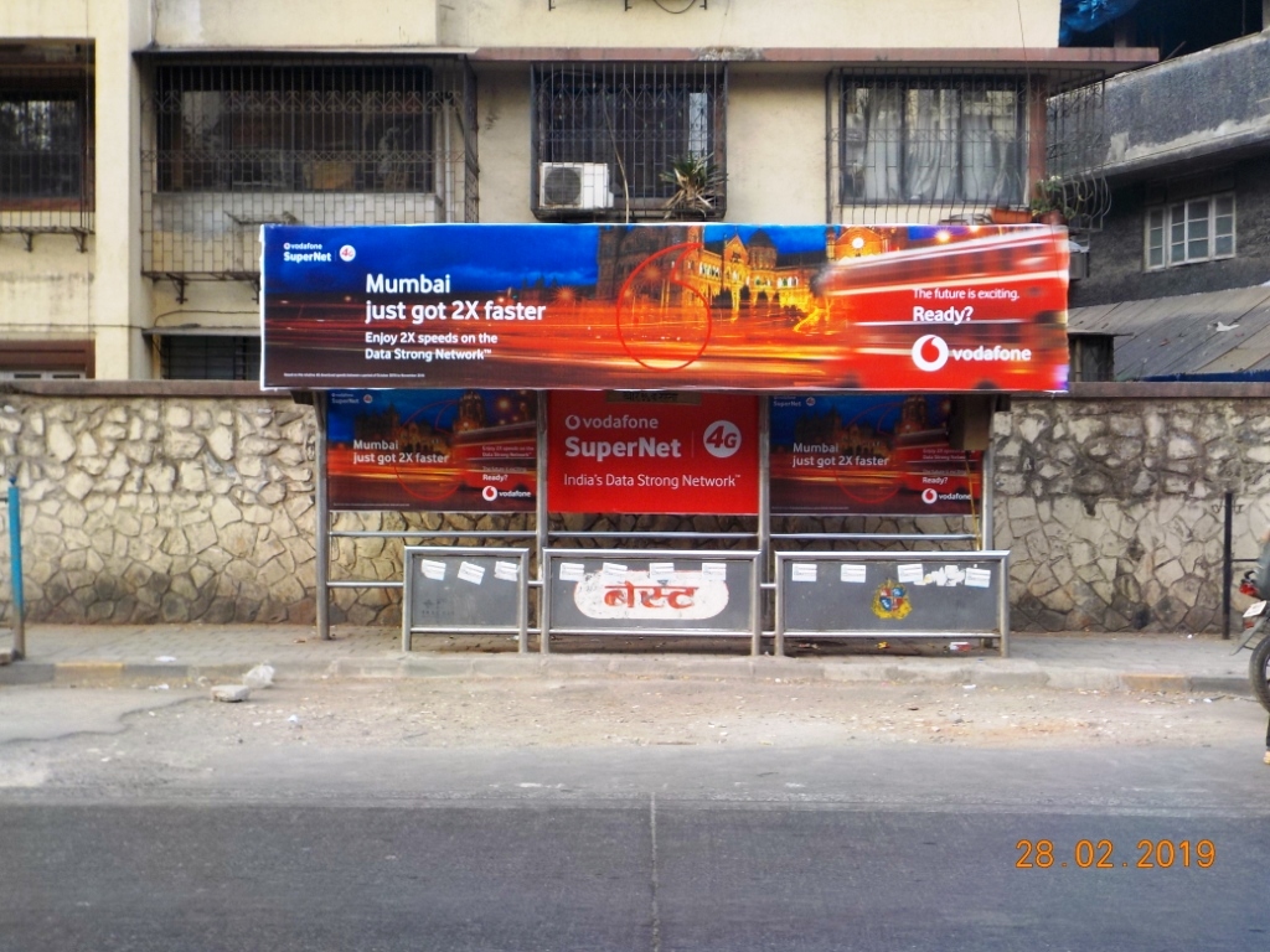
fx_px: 1394
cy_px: 476
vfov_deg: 37.7
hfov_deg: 49.0
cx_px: 635
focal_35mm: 38
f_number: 3.7
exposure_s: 1/40
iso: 125
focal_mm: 5.2
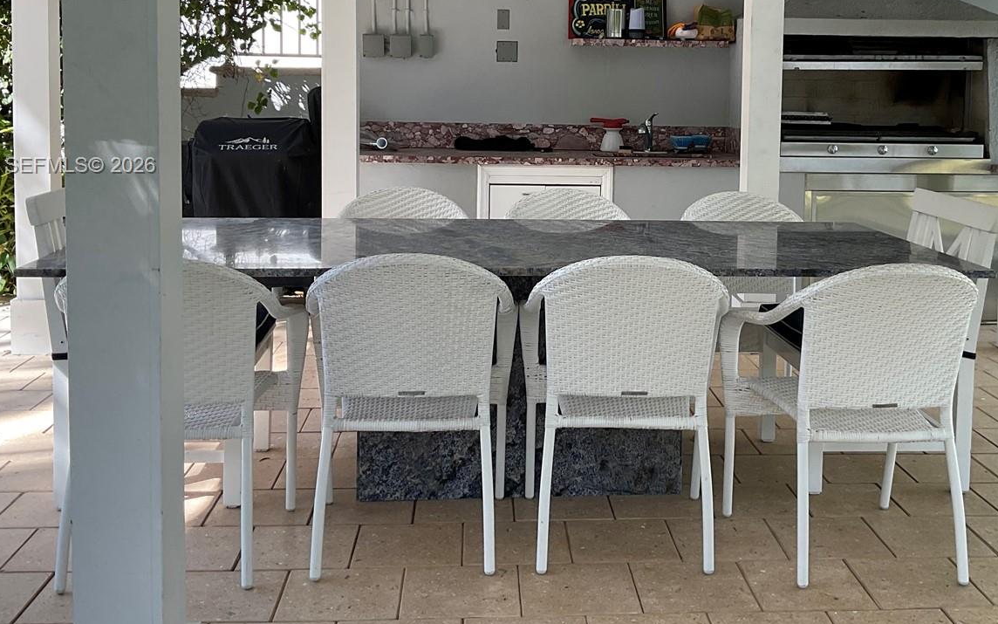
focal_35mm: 43
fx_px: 1170
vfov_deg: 29.5
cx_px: 582
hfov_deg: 46.0
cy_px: 167
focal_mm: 3
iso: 16
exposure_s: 1/188
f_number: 1.8
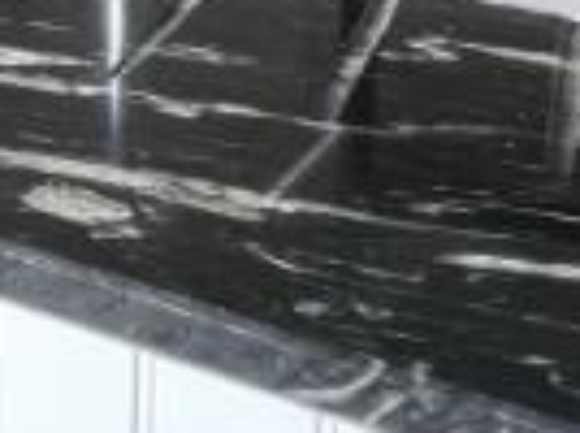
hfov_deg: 12.2
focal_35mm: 83
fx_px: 1388
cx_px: -1080
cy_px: -476
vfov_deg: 14.3
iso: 32
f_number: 1.8
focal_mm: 1.57
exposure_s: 1/131
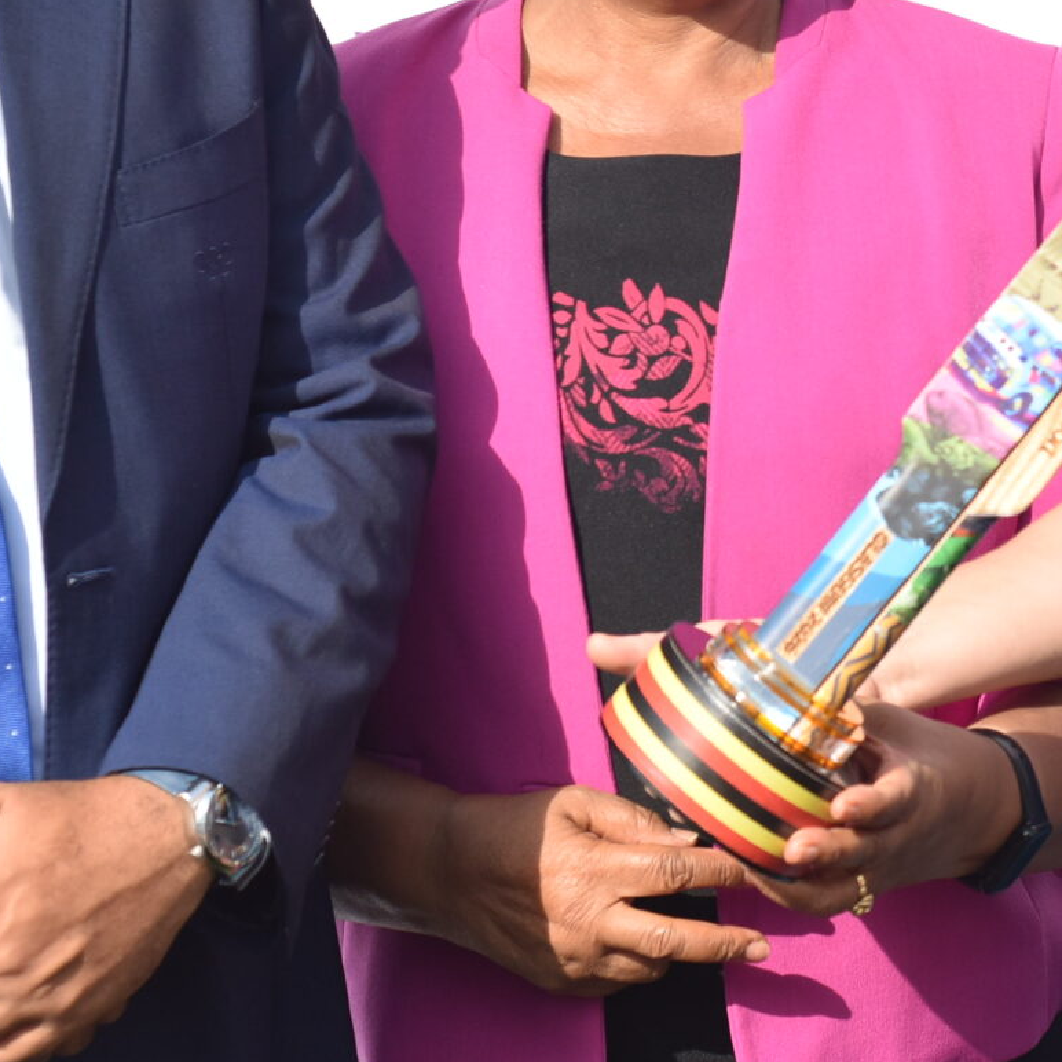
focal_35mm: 141
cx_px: 1150
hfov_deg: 12.2
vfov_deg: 12.3
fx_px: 4894
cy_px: 38
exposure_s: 1/2500
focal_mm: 50
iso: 400
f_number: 4.5
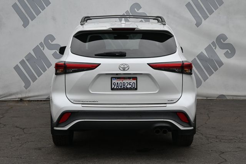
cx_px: 123
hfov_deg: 28.7
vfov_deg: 19.3
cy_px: 82
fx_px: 481
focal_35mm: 70
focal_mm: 47
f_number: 6
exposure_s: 1/250
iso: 160
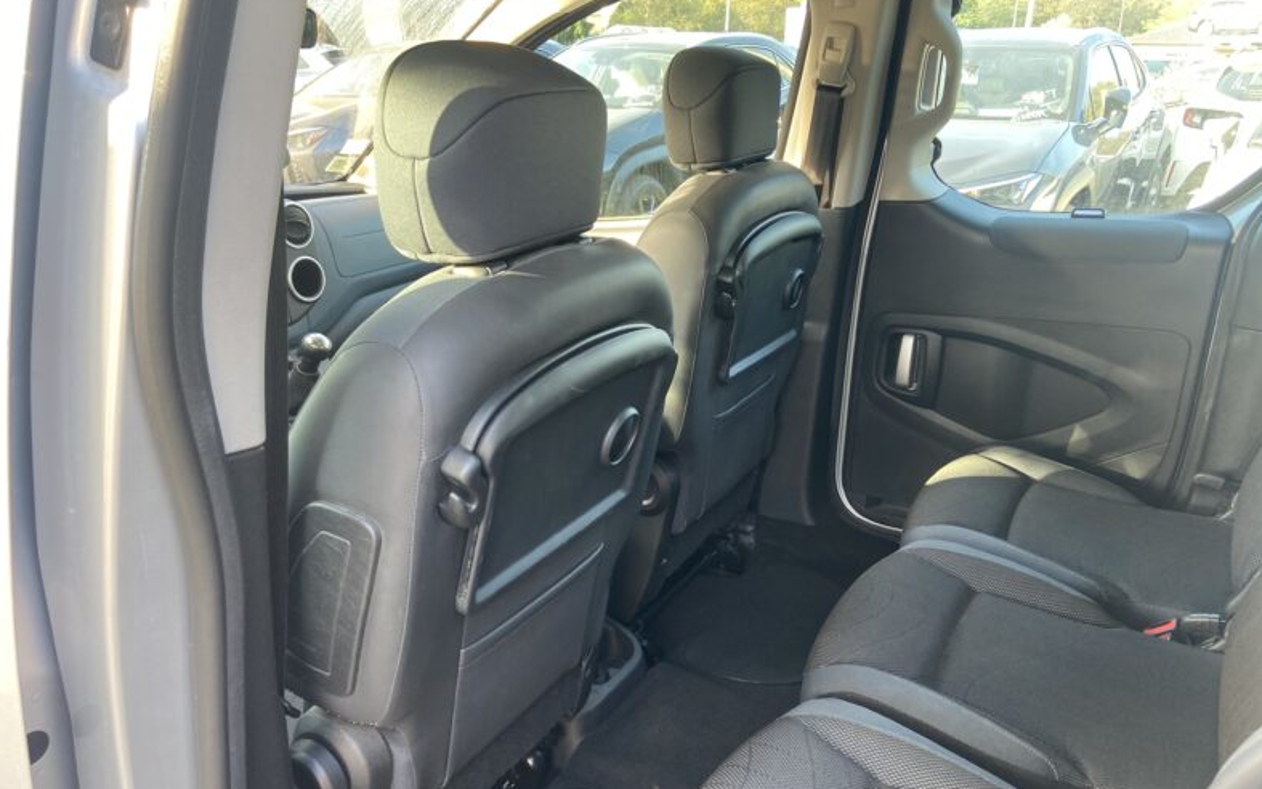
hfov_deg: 66.5
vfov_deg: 44.4
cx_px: 635
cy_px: 457
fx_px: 963
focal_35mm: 28
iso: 125
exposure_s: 1/113
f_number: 1.8
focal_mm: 4.25
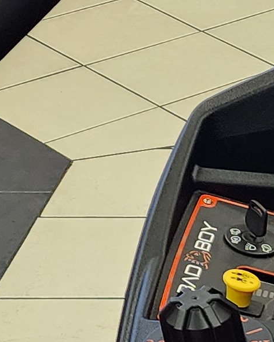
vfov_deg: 11.6
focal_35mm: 152
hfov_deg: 8.9
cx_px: 715
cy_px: 646
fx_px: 1540
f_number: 1.8
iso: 400
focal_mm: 6.4
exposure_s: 1/120
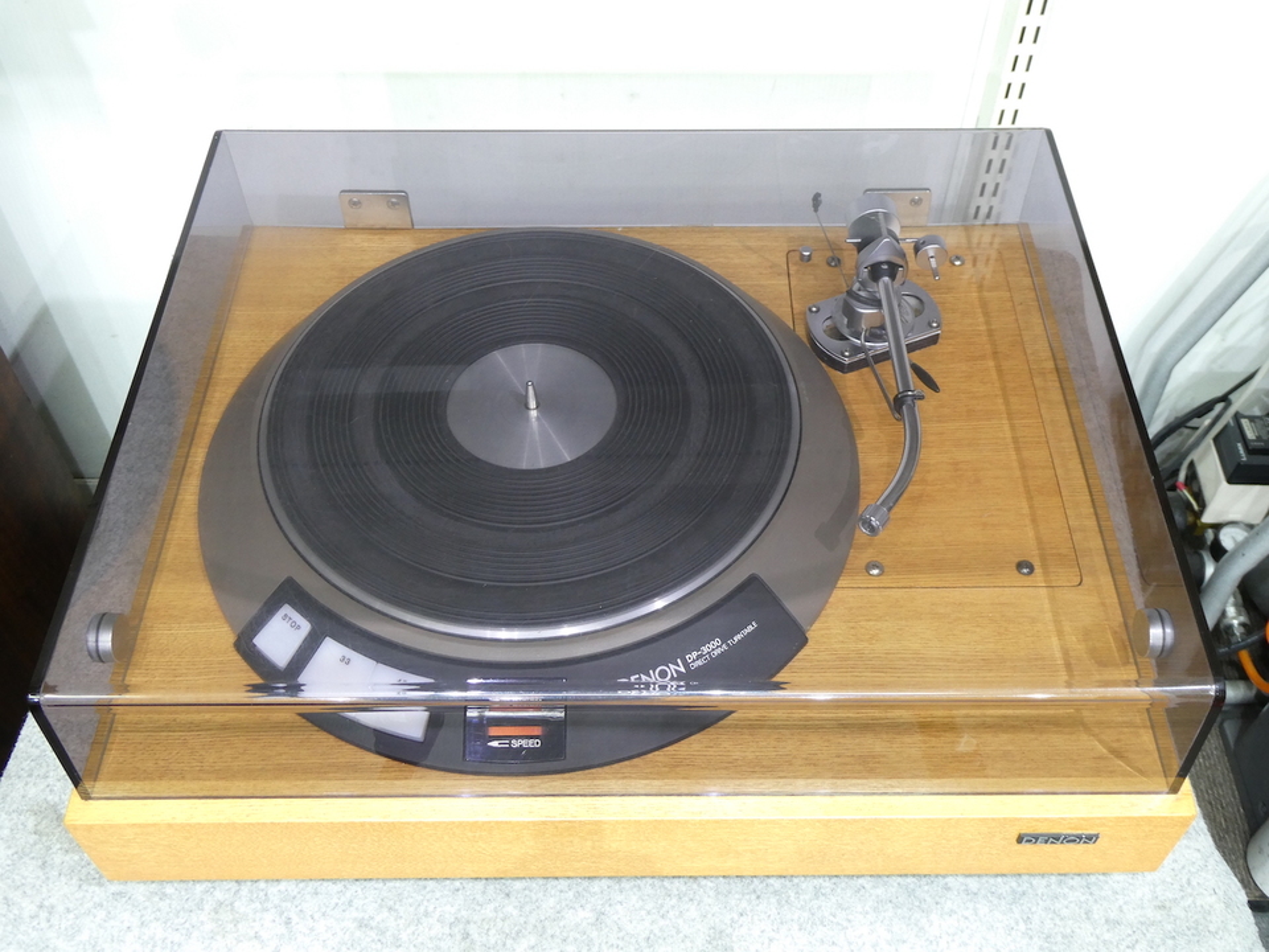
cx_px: 634
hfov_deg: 52.6
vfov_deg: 40.7
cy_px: 476
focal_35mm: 35
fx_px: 1283
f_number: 3.7
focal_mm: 6.3
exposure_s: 1/5
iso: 200
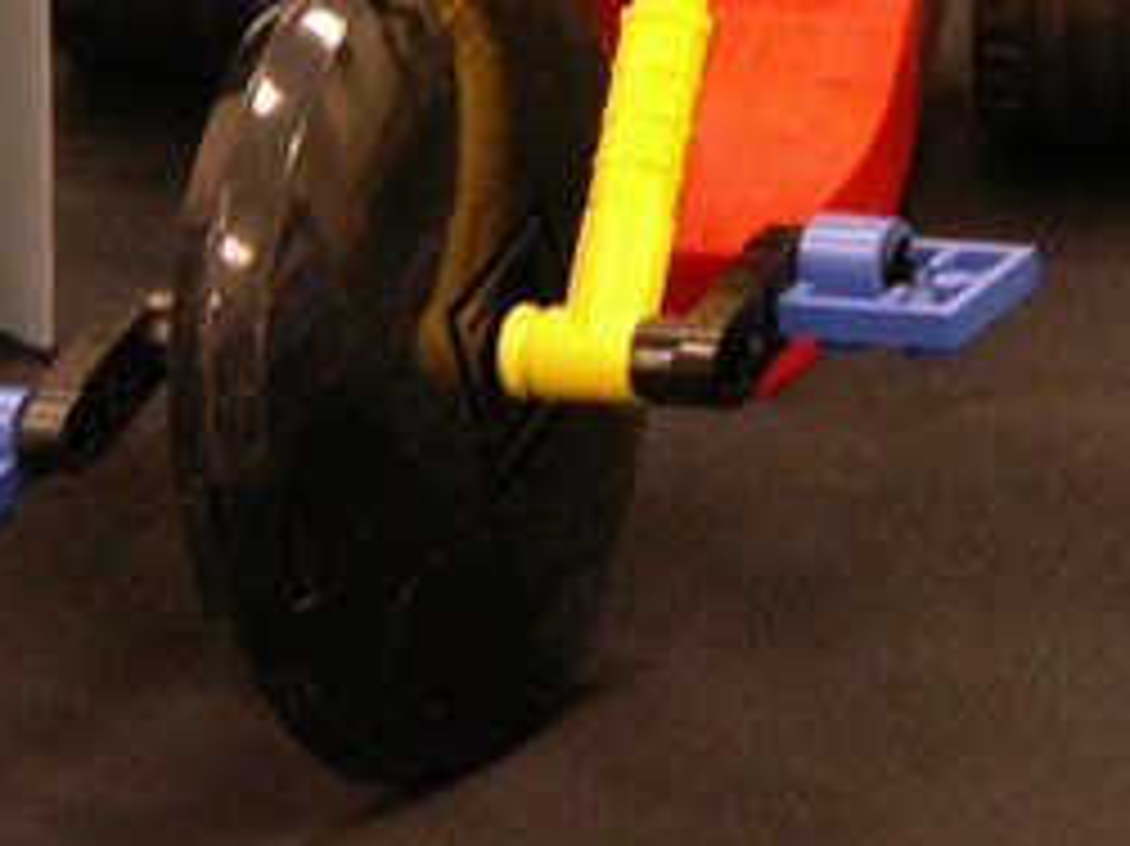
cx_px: 563
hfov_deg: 3.9
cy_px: -144
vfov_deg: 2.9
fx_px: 16477
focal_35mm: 505
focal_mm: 32.42
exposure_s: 1/8
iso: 160
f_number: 4
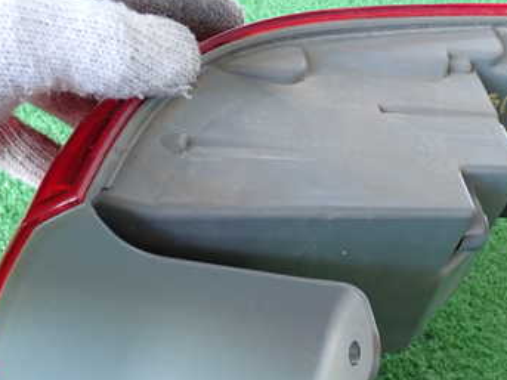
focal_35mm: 56
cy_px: 278
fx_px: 820
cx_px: 310
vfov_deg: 25.8
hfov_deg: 34.2
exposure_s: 1/30
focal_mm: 5.79
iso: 320
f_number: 2.4
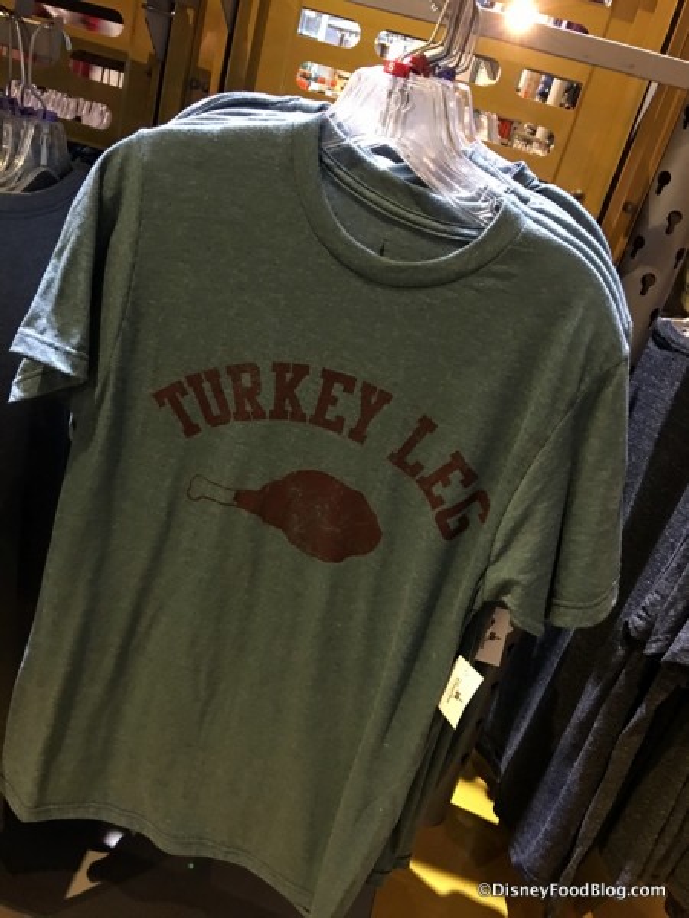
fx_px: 770
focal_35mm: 29
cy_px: 459
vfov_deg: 61.7
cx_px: 344
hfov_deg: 48.2
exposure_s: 1/4
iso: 50
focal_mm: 4.15
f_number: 2.2
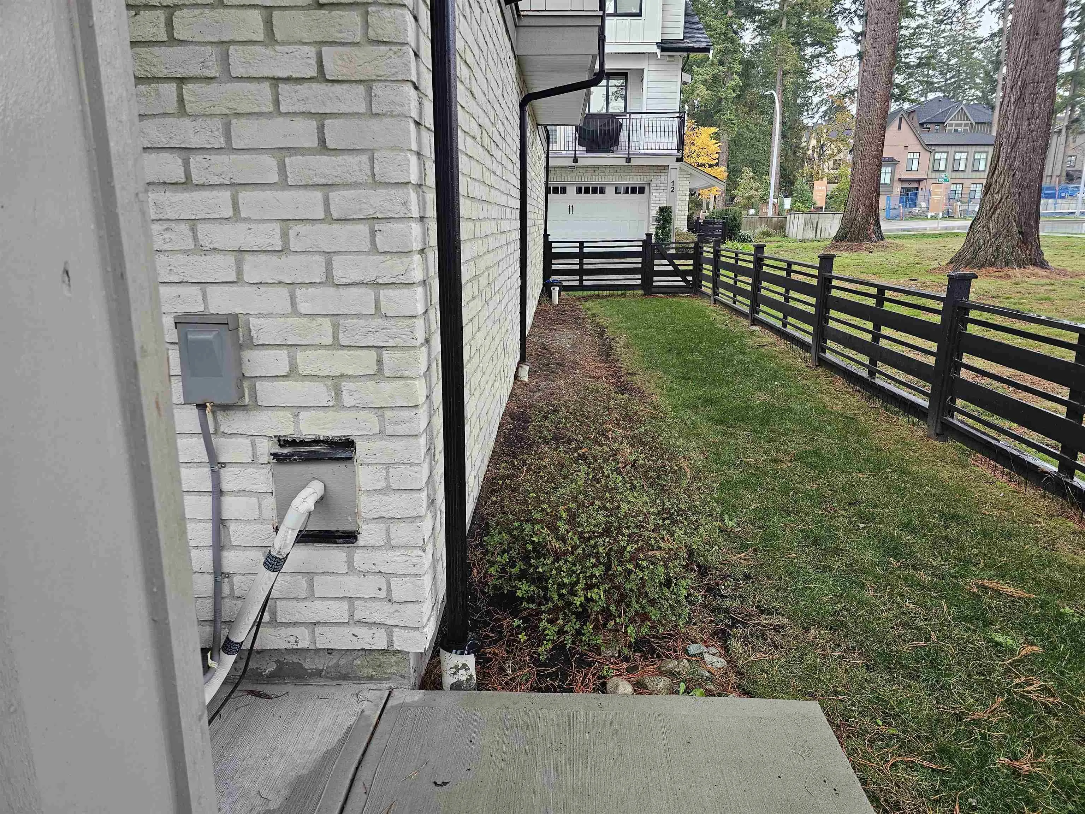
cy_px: 407
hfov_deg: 73.9
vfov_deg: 58.9
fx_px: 721
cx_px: 542
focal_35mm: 23
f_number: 1.7
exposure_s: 1/120
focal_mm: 6.3
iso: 320
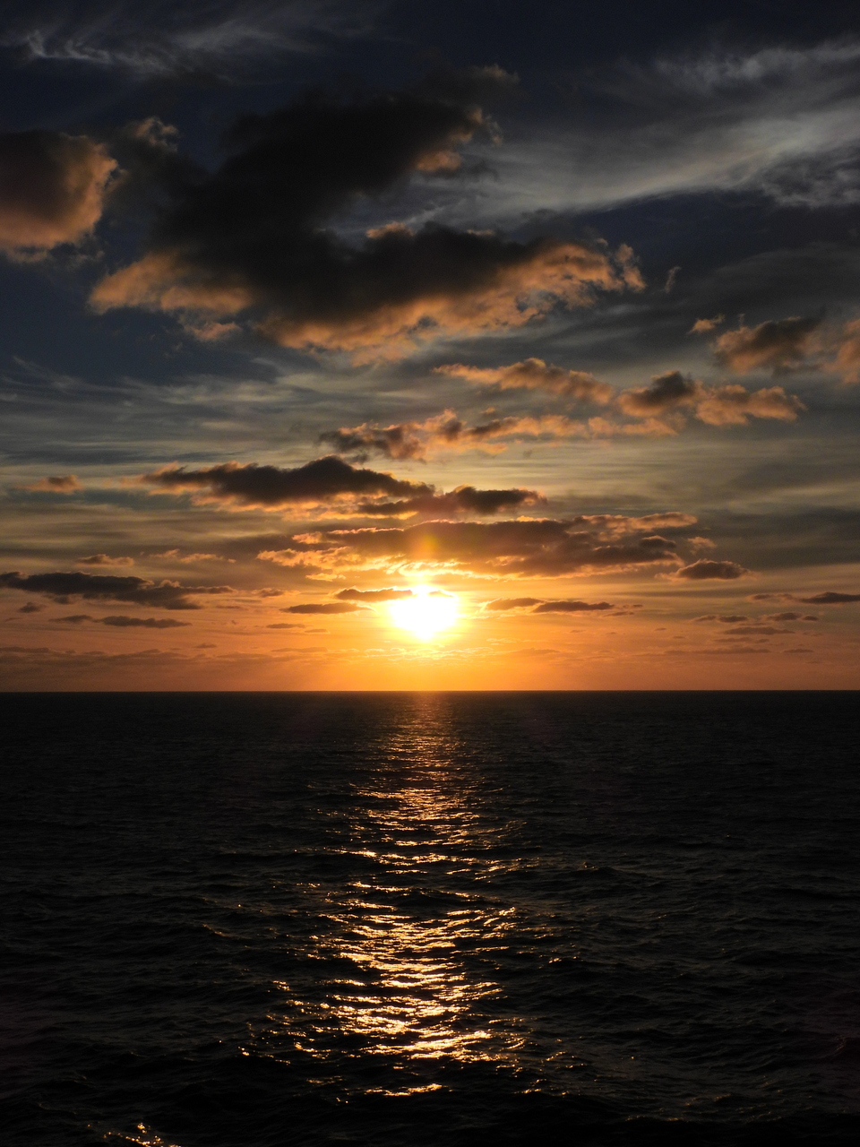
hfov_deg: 33.6
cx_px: 430
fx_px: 1424
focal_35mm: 43
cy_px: 574
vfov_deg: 43.9
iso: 100
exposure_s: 1/1600
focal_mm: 7.7
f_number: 8
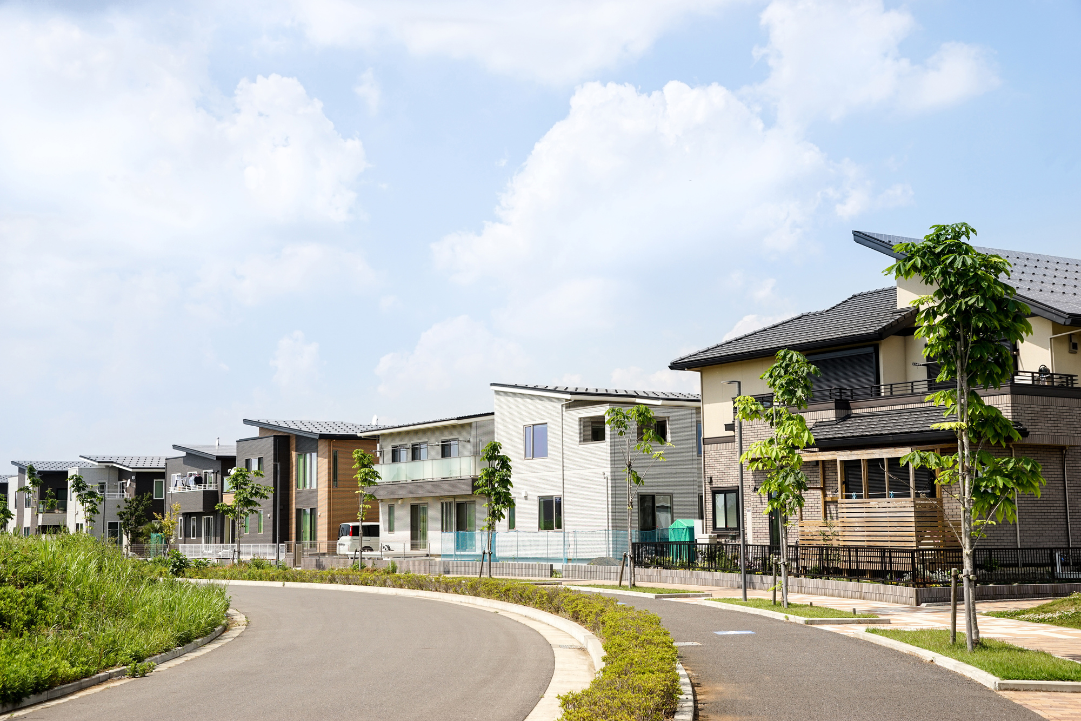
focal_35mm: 46
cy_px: 360
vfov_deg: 29.2
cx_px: 540
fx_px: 1381
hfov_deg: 42.7
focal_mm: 46
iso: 200
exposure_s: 1/400
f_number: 8
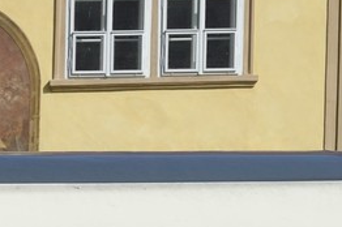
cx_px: -459
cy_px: 660
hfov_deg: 8.8
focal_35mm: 214
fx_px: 2030
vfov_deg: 6.0
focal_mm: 35
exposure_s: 1/250
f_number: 11
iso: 200
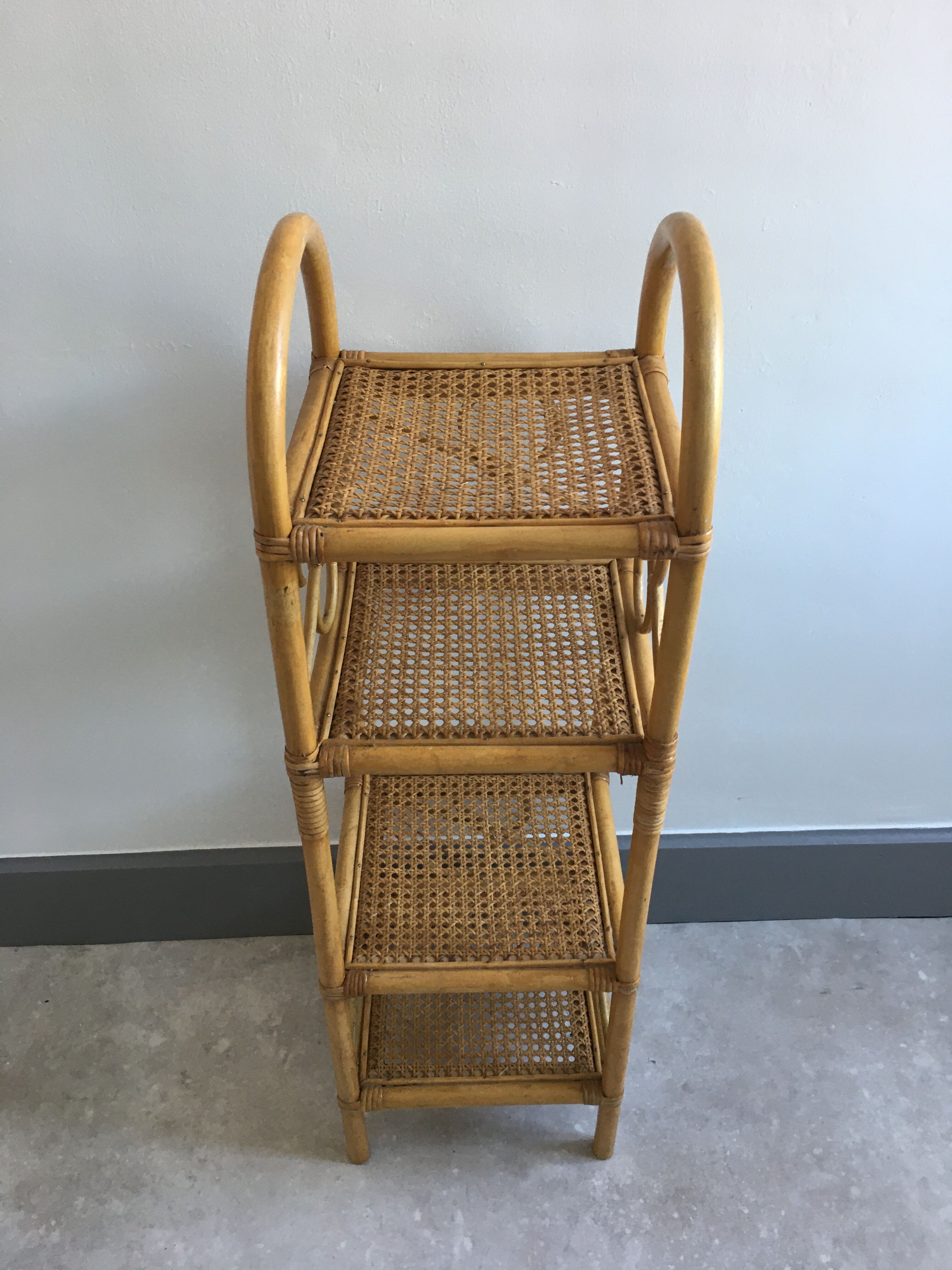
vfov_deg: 61.7
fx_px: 1063
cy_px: 635
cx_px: 476
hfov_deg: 48.2
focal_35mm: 29
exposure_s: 1/33
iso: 80
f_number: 2.2
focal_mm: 4.15
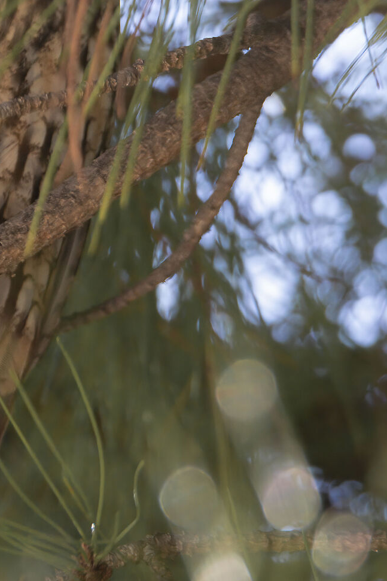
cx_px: -54
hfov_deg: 1.0
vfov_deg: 1.5
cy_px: 141
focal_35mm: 1361
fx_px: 21937
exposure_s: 1/800
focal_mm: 550
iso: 2800
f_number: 7.1
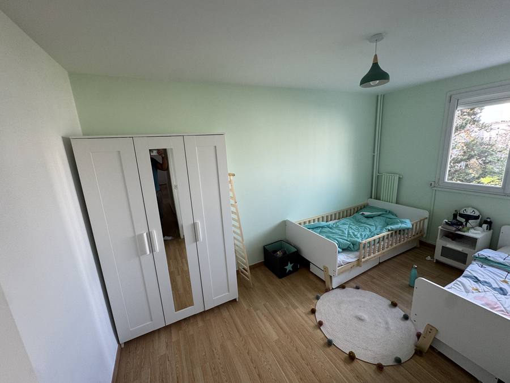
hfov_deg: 102.1
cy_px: 192
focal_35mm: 14
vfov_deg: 85.7
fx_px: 206
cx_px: 255
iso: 100
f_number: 2.2
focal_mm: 2.22
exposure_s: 1/100
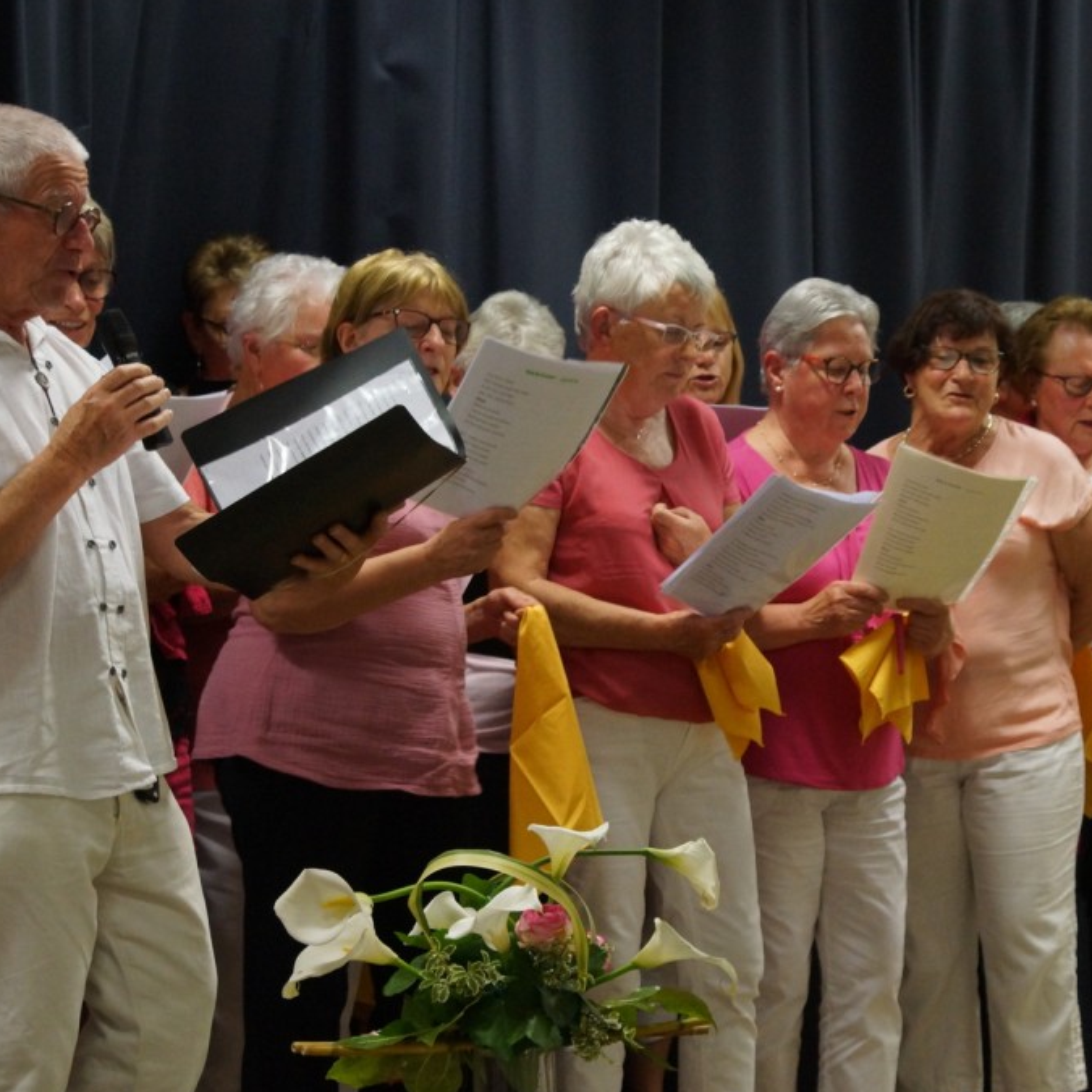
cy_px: 548
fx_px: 4140
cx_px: 793
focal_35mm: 116
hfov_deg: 15.0
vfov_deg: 15.0
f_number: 5.6
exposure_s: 1/50
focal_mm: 60
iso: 1600
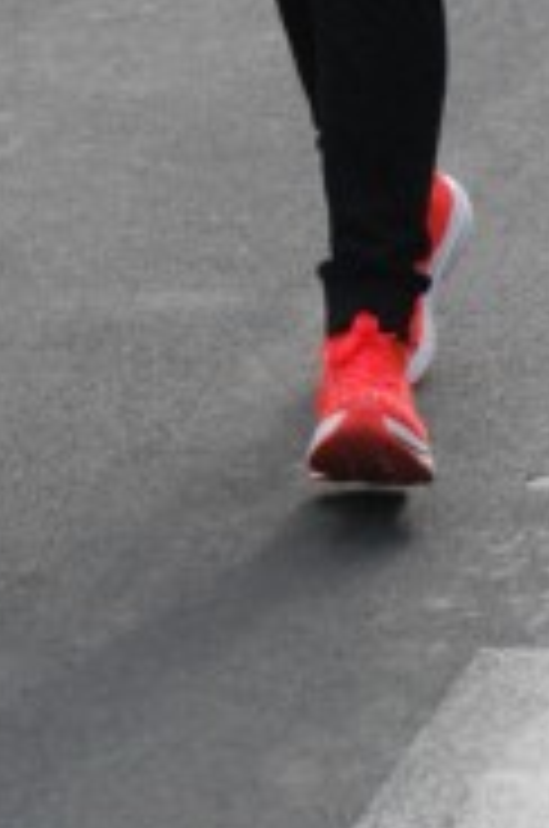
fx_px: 8464
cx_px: 259
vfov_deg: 5.5
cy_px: -428
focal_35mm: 369
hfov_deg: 3.7
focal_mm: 75
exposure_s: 1/800
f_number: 5.6
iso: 1000
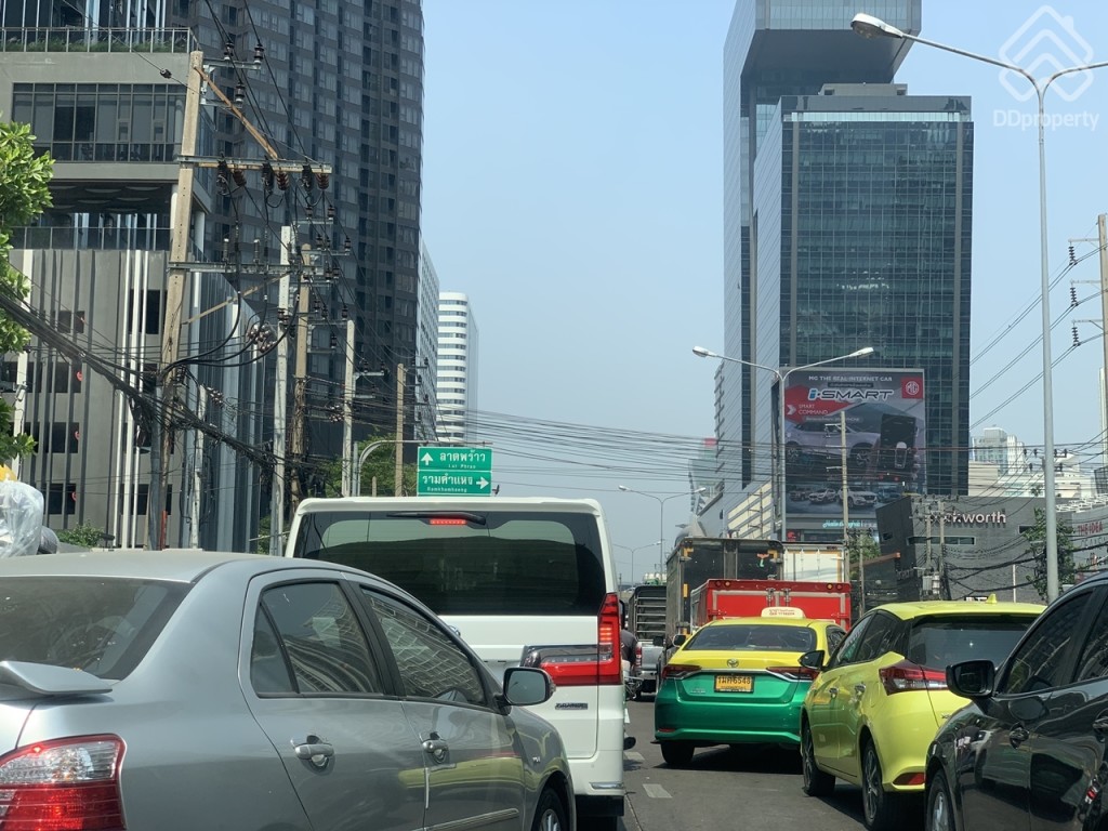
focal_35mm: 52
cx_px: 554
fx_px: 1664
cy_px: 416
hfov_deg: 36.8
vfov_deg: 28.0
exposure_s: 1/343
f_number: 2.4
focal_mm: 6
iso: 16
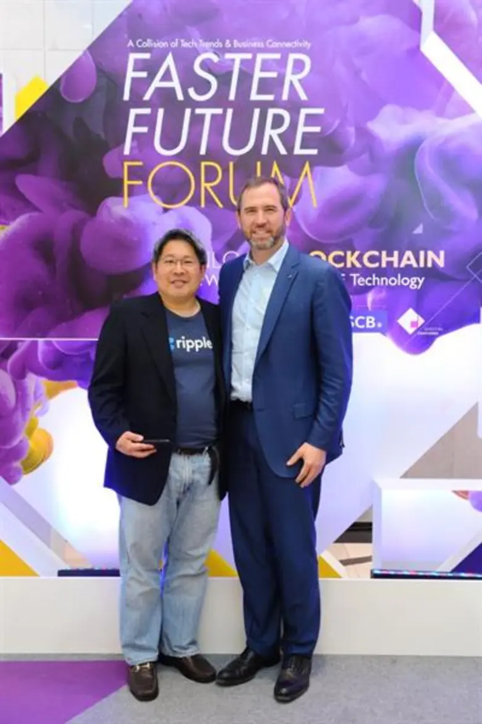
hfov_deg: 36.8
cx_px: 241
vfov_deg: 53.2
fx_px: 724
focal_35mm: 36
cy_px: 362
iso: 1250
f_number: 4.5
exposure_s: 1/100
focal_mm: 36
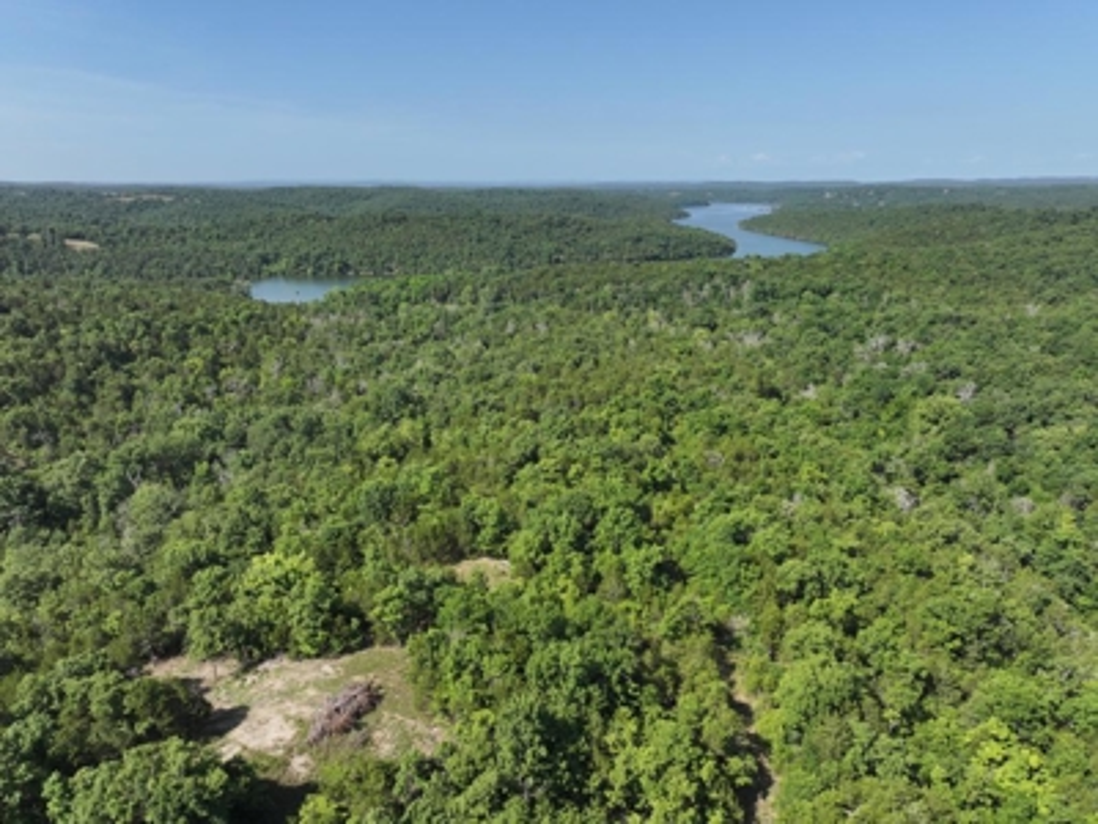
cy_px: 412
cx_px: 549
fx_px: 761
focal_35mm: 24
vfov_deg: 56.8
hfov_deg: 71.6
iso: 110
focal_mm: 12.29
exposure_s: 1/1600
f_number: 2.8
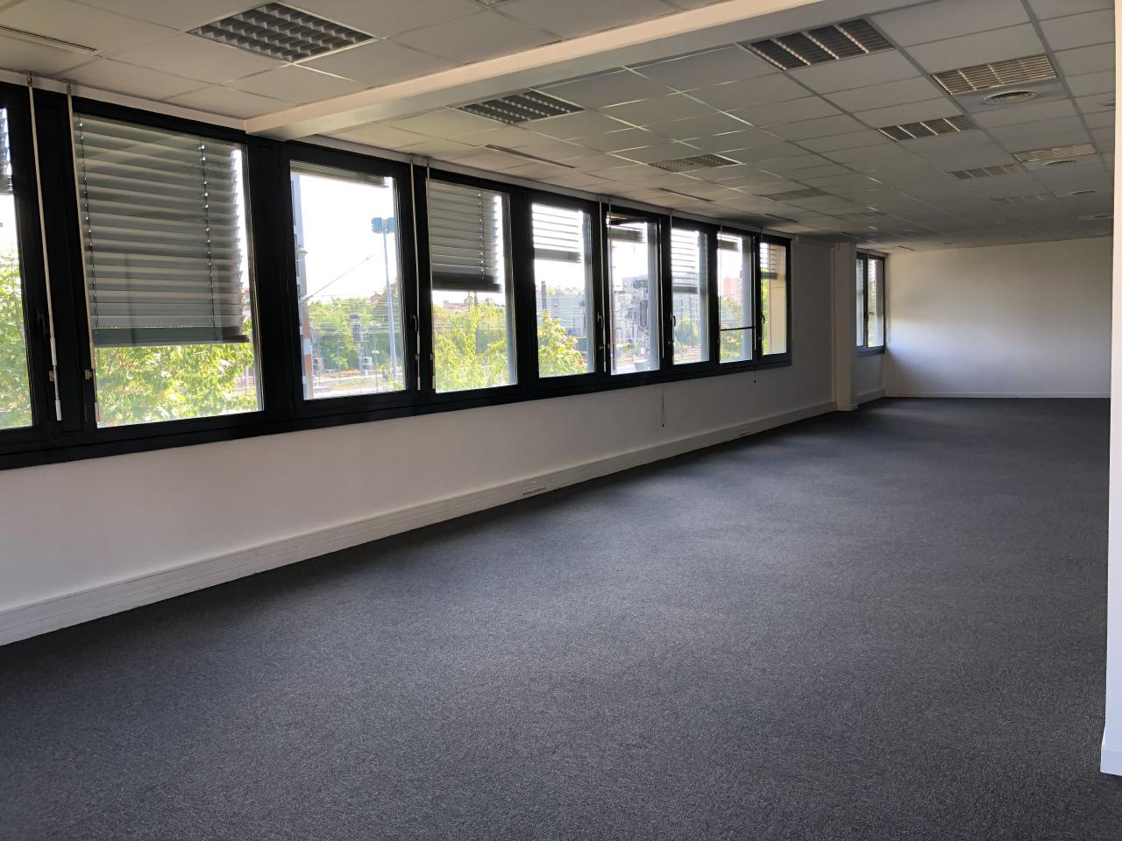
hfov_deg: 63.4
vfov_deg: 49.7
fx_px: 908
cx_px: 561
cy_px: 420
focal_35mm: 28
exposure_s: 1/120
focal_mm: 3.99
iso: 50
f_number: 1.8
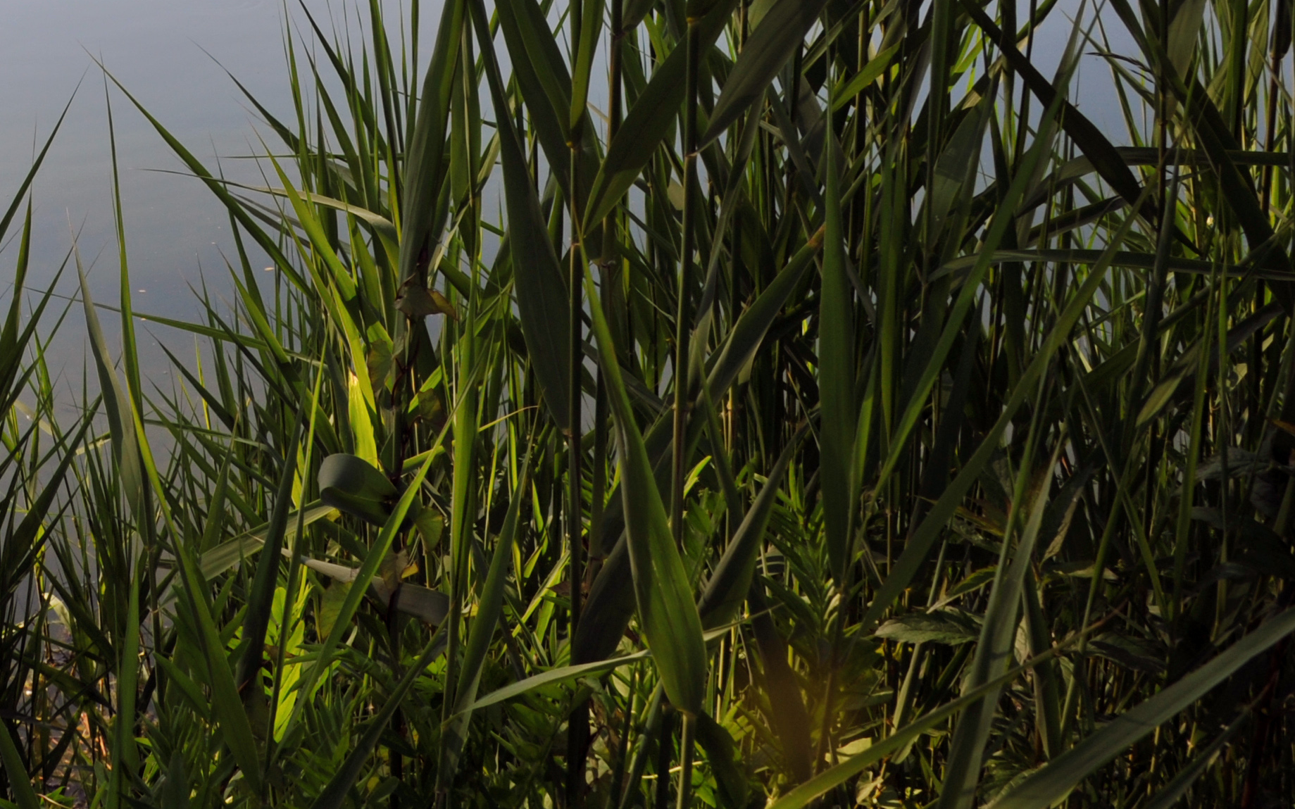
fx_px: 2329
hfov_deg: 28.7
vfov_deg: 19.2
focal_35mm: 66
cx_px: -68
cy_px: 30
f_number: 13
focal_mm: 28
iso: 400
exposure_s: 1/250
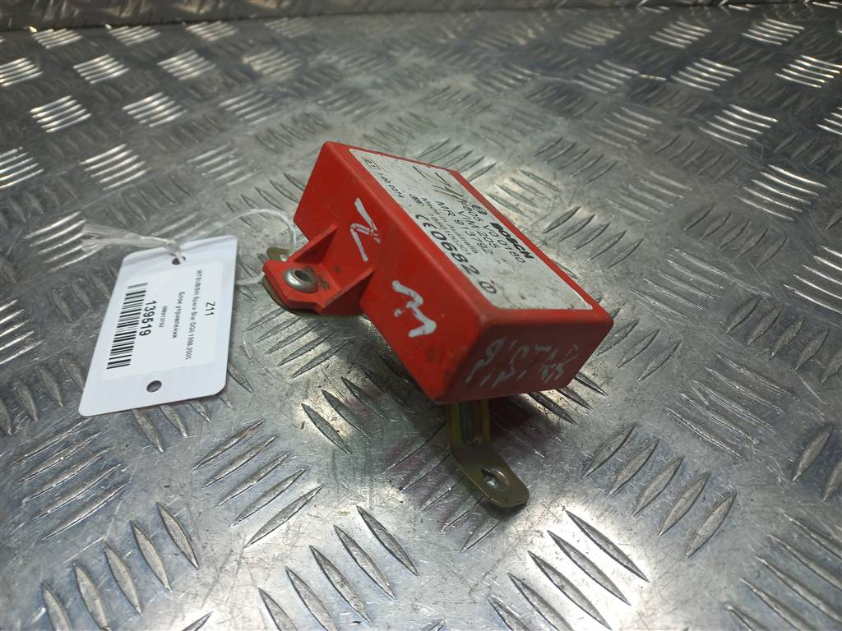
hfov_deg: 69.4
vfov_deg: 54.9
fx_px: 608
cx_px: 421
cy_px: 316
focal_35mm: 25
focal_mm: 4.6
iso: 32
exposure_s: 1/100
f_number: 1.8
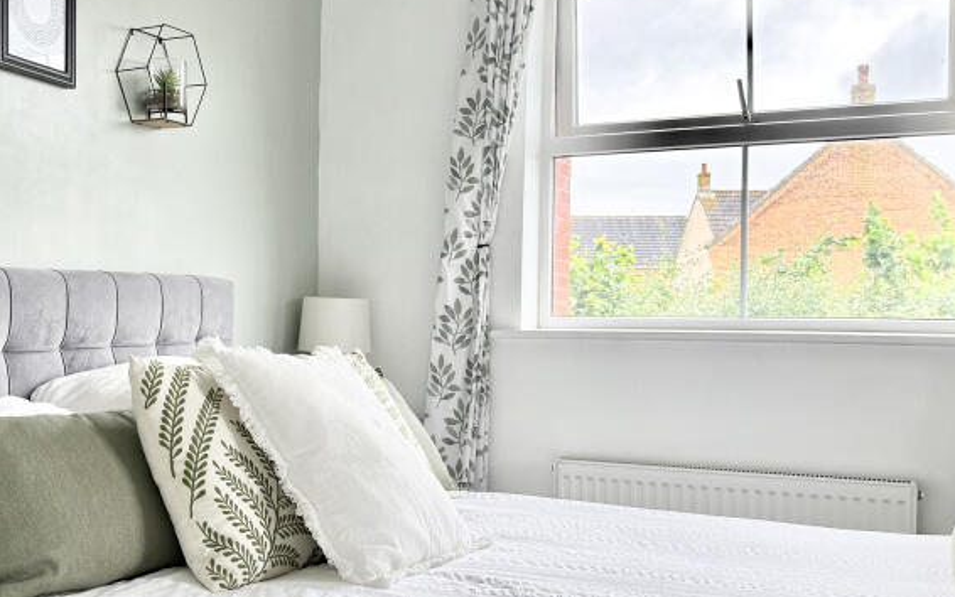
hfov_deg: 42.4
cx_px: 267
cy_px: 325
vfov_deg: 28.0
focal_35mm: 46
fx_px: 1197
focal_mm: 6.76
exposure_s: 1/325
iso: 100
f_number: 1.78
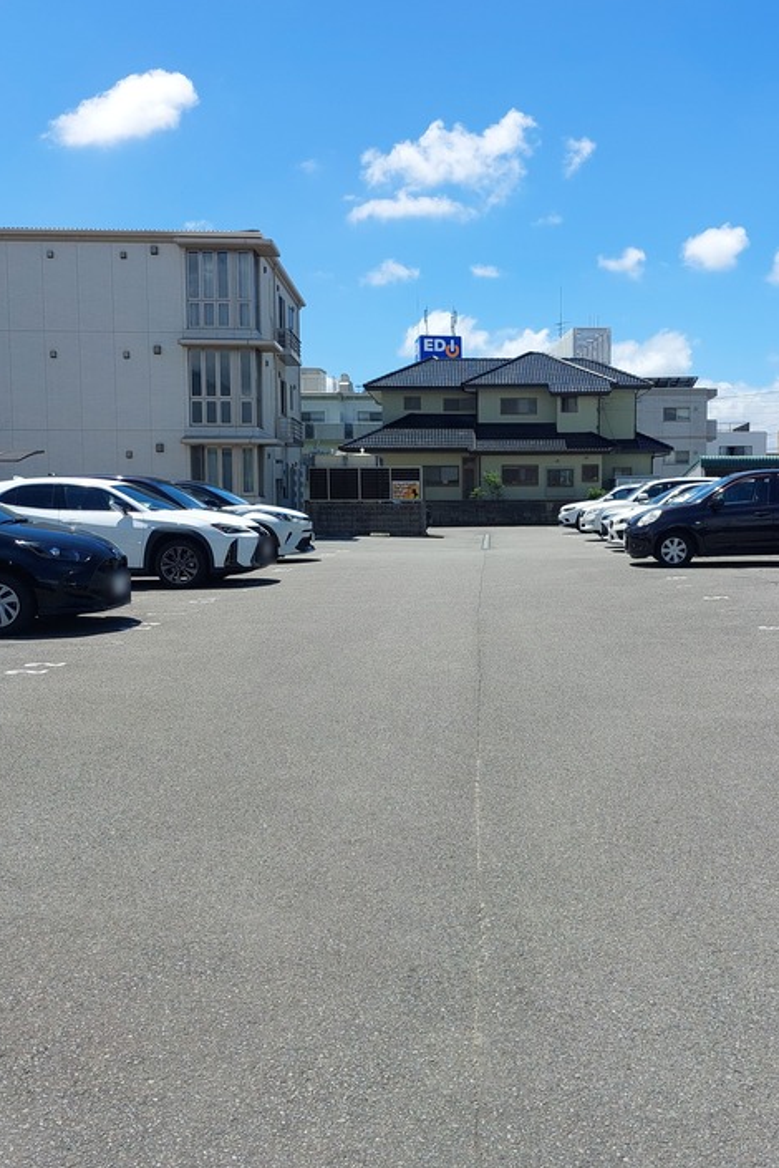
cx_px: 472
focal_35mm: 34
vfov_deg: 55.8
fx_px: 1103
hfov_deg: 38.7
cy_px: 591
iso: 25
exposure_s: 1/1068
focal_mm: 5.23
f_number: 1.8
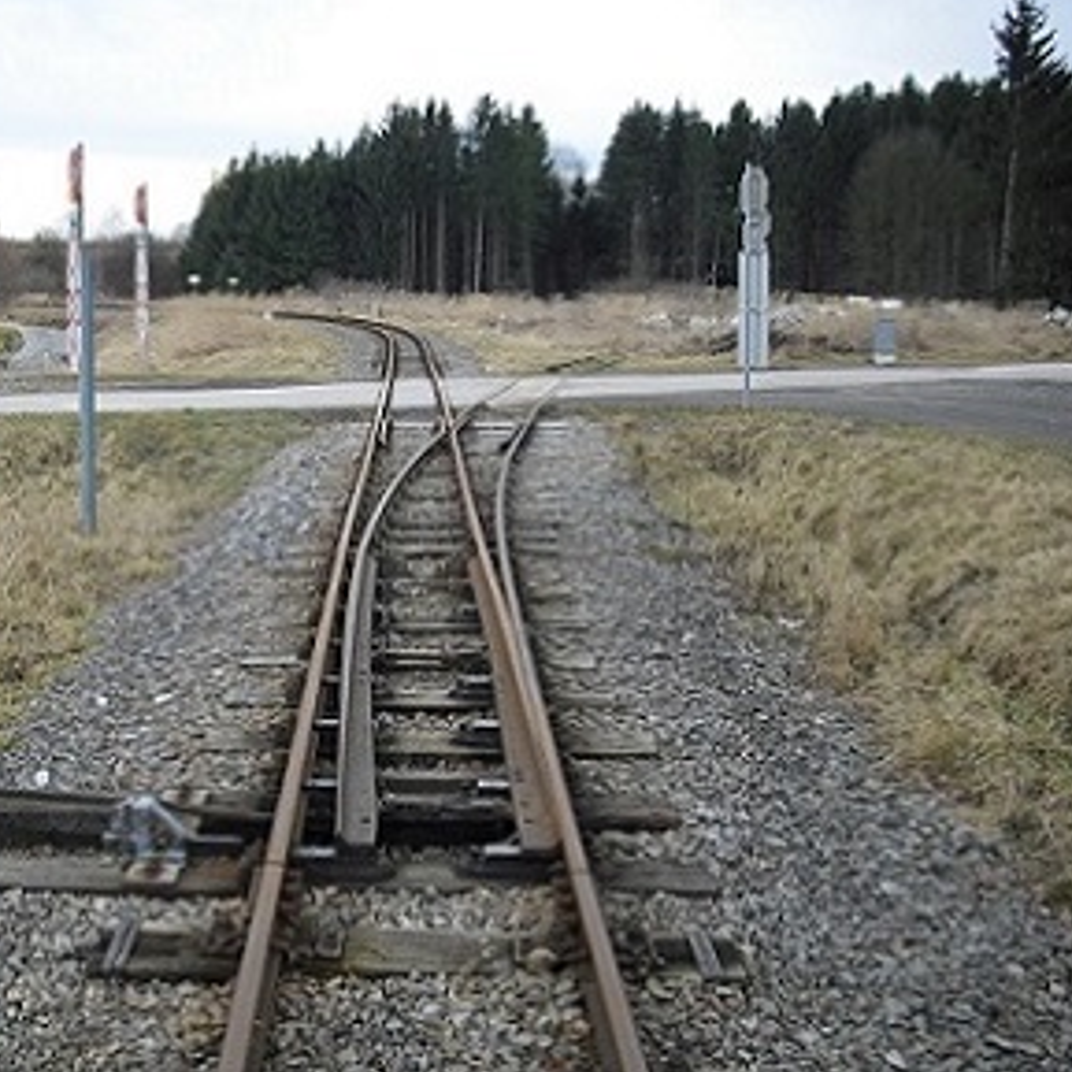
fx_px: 1612
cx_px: 382
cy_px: 540
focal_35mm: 46
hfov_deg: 36.5
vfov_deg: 36.8
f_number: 2.8
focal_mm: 6.2
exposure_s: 1/160
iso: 100
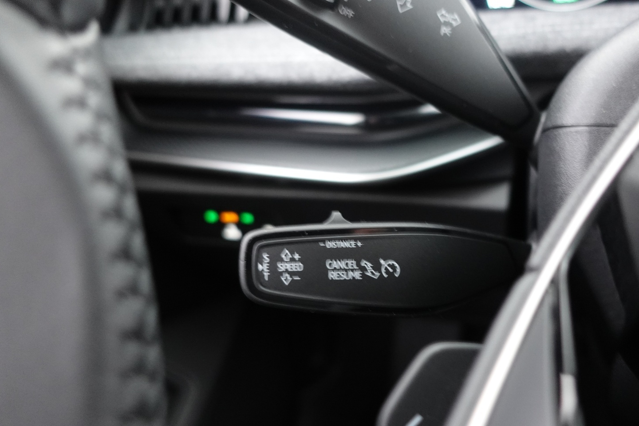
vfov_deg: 47.9
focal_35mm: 27
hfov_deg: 67.1
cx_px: 359
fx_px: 479
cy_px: 233
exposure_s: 1/8
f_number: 1.8
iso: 1250
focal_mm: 9.4
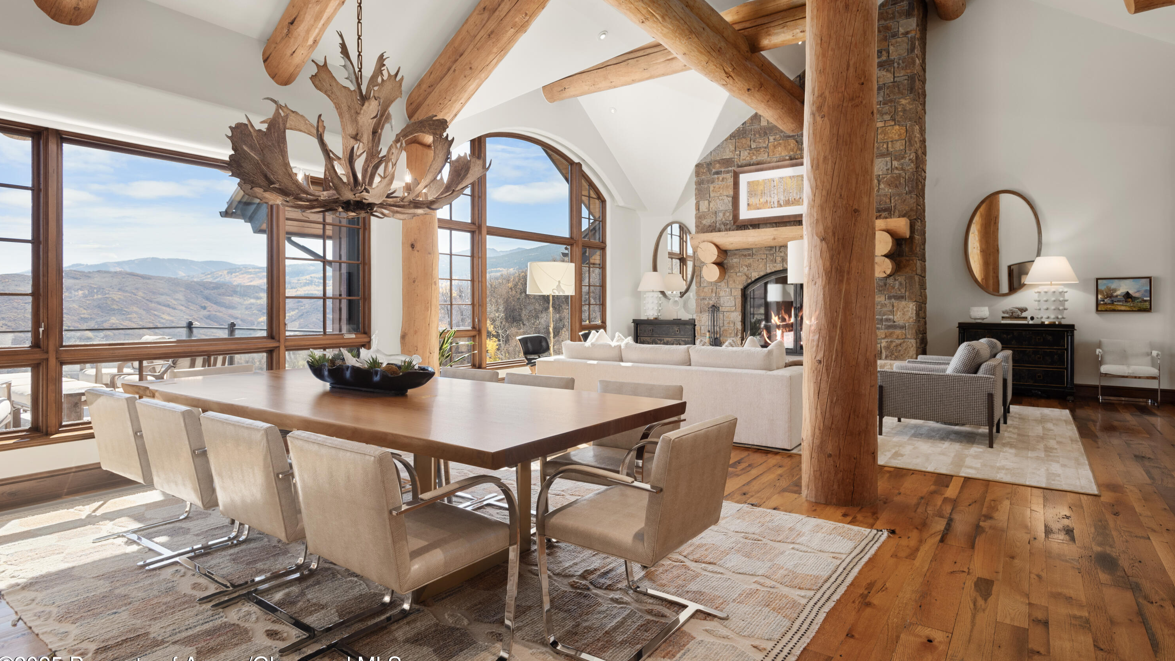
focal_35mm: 20
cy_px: 307
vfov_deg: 55.8
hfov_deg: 86.6
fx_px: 623
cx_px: 586
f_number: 7.1
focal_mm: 19
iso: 320
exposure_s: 1/20
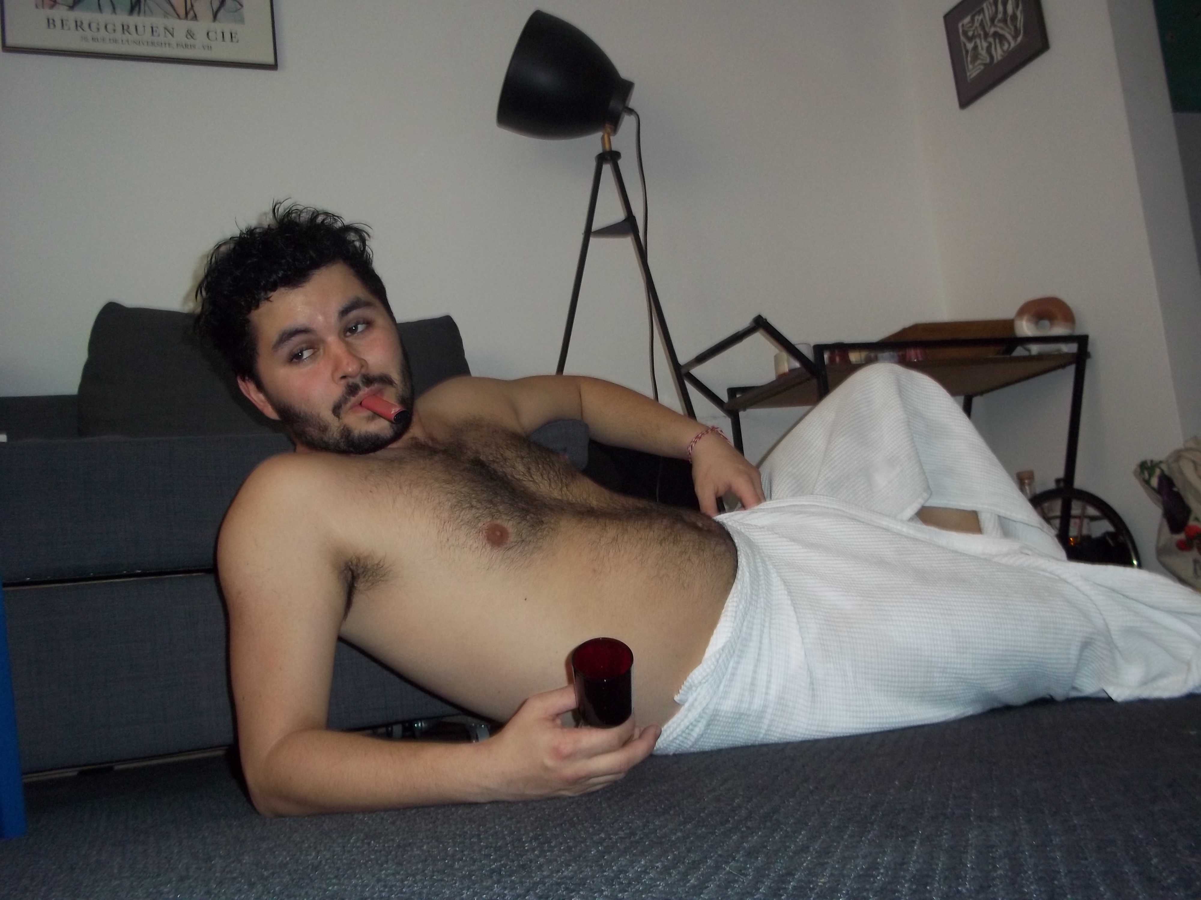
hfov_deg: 51.4
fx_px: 1249
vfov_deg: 39.7
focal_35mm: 36
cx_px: 600
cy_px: 450
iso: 160
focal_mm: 6.5
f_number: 3.1
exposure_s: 1/30
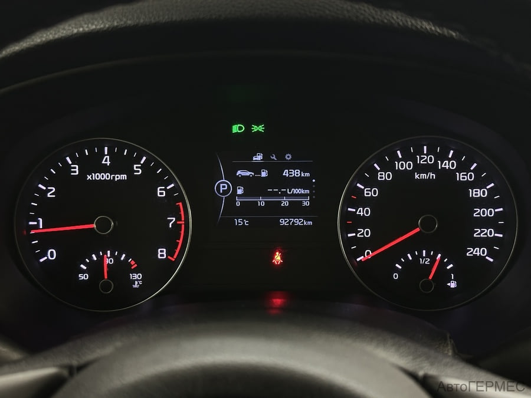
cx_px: 266
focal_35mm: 48
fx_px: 736
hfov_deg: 39.7
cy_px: 199
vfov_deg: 30.3
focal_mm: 6.86
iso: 250
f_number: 1.78
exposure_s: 1/33
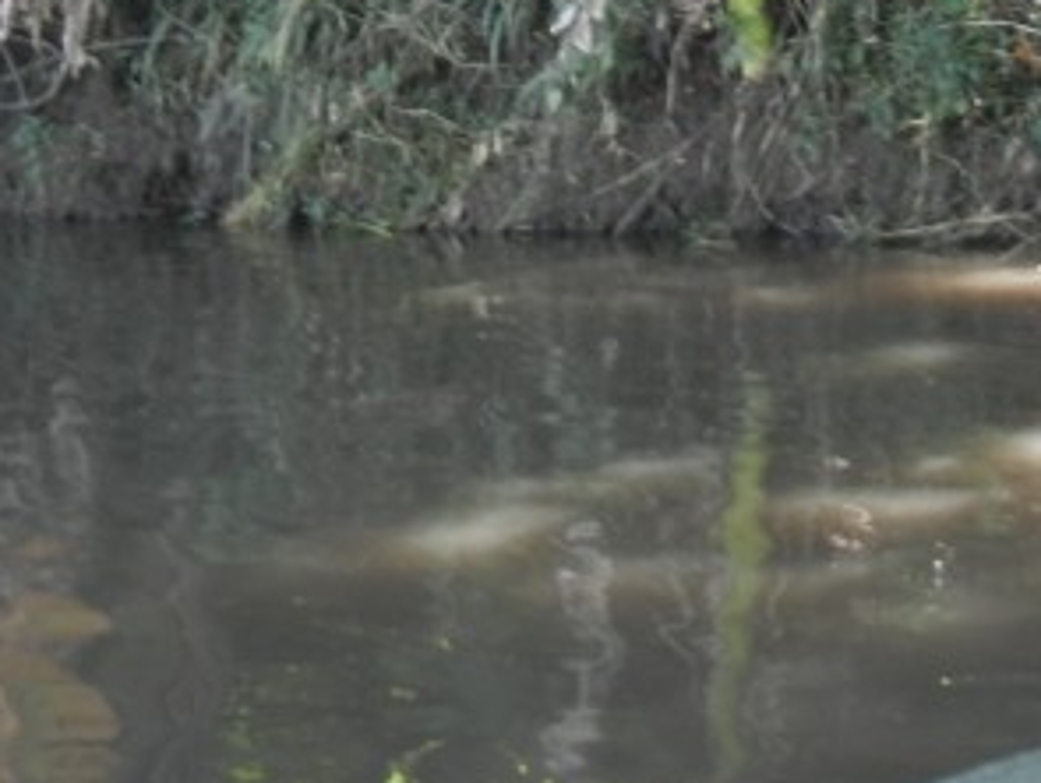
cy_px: -561
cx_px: 702
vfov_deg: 13.1
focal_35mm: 104
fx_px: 3131
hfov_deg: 18.8
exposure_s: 1/55
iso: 160
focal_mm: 5.4
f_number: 3.5
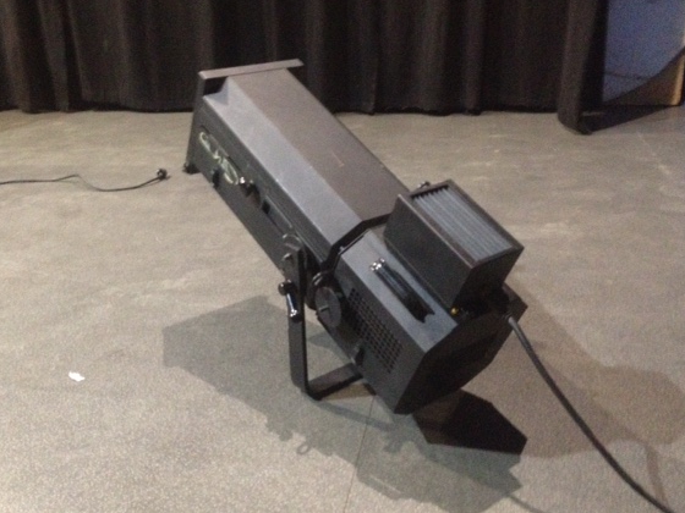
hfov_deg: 46.7
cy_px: 261
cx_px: 303
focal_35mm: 40
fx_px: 792
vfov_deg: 36.0
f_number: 2.4
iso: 640
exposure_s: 1/17
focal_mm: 4.28
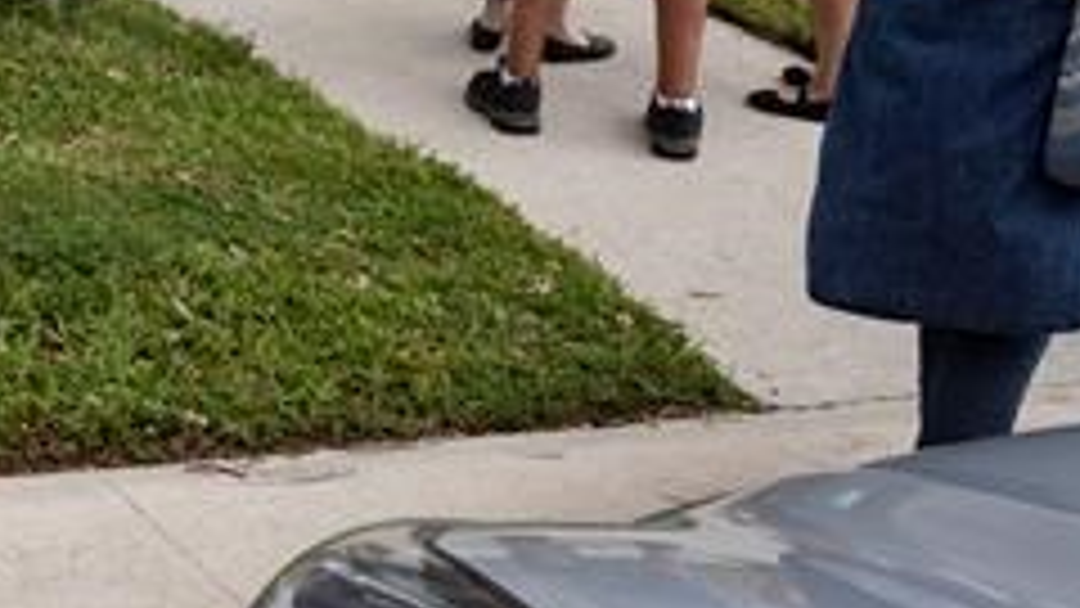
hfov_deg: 23.0
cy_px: -101
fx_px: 2520
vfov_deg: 13.4
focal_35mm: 88
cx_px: -63
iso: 800
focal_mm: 31
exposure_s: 1/640
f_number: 7.1
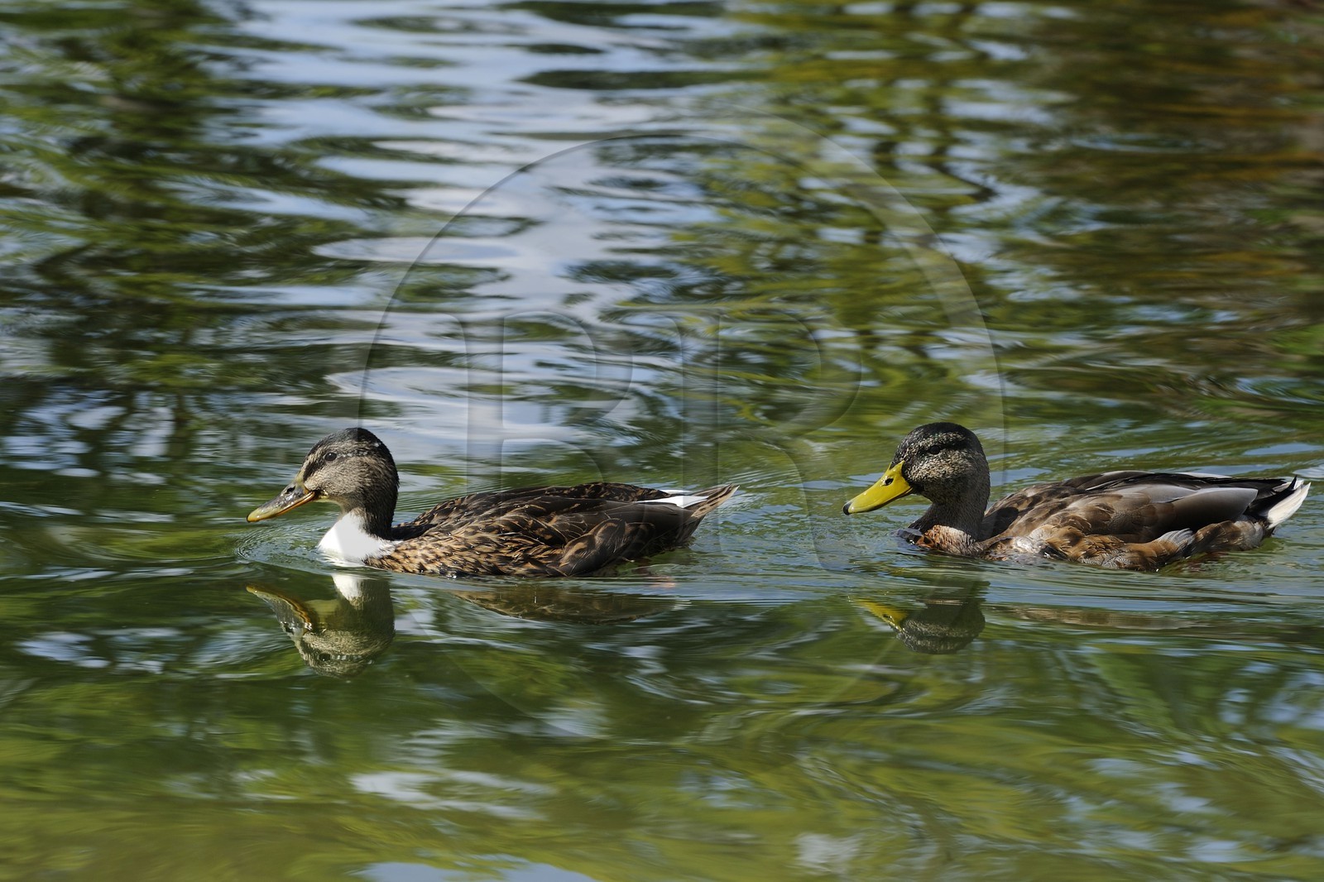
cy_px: 441
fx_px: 7354
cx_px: 662
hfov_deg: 10.3
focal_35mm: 200
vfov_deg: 6.9
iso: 200
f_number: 10
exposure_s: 1/200
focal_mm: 200
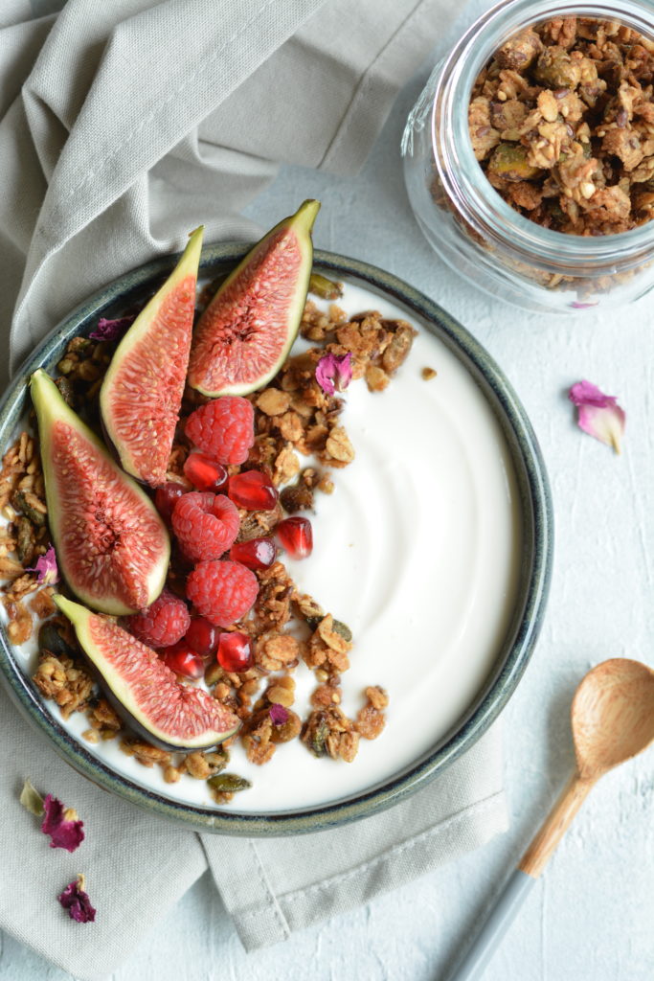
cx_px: 327
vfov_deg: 13.0
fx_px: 4290
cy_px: 490
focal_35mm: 158
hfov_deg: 8.7
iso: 200
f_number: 5.6
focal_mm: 105
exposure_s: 1/20
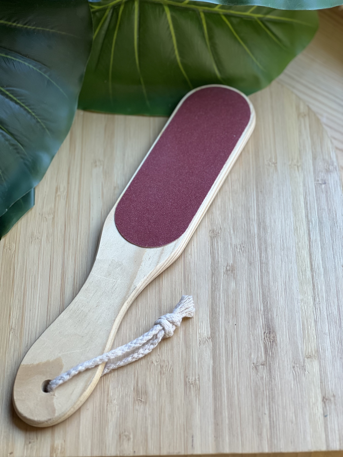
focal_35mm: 77
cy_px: 228
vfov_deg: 25.3
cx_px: 172
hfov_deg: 19.1
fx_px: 1017
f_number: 2.8
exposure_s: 1/97
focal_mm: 9
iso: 100
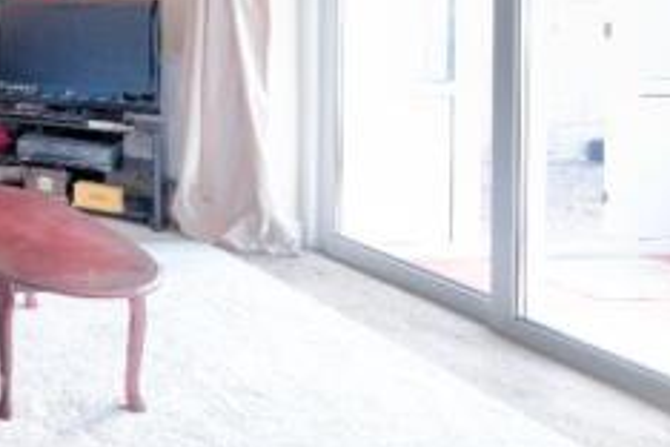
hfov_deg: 31.7
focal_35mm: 42
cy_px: 6
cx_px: -255
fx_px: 782
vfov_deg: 29.8
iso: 500
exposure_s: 1/15
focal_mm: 10
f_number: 4
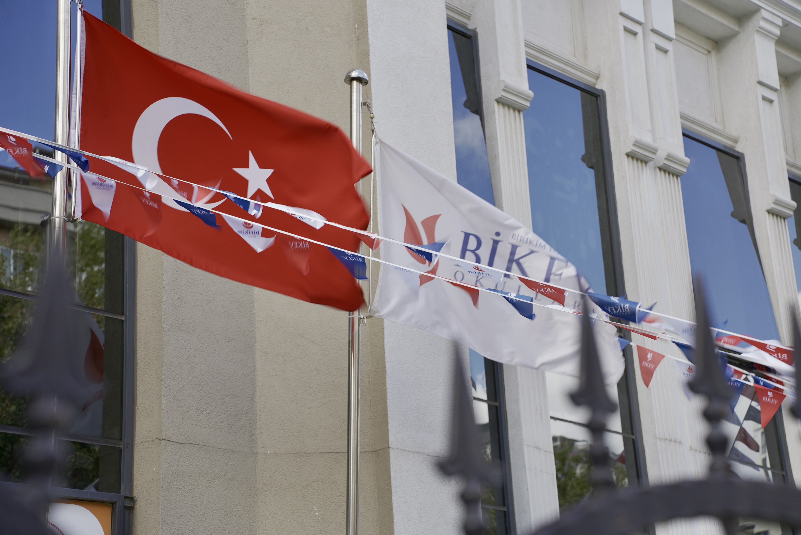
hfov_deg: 27.0
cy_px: 268
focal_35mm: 75
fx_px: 1670
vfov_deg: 18.2
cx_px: 400
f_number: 5.6
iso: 80
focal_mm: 75
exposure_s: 1/50
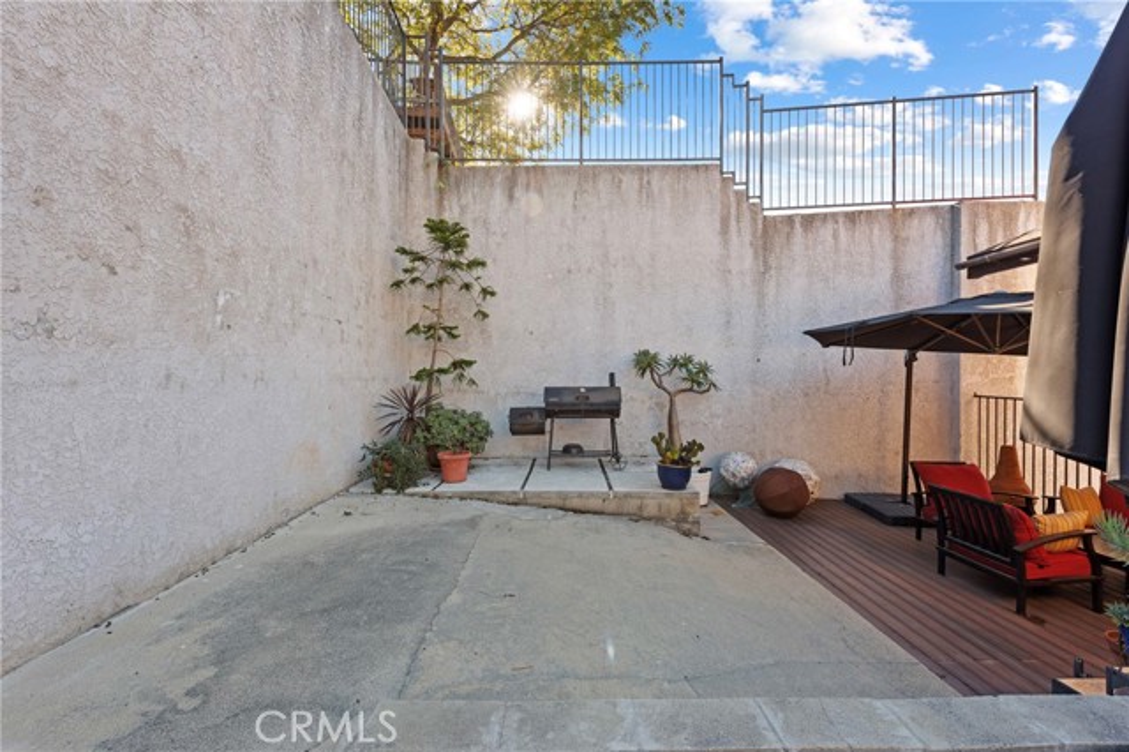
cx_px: 564
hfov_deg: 104.3
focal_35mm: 14
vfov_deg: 81.1
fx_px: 439
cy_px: 376
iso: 200
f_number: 9.5
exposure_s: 1/20
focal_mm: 14
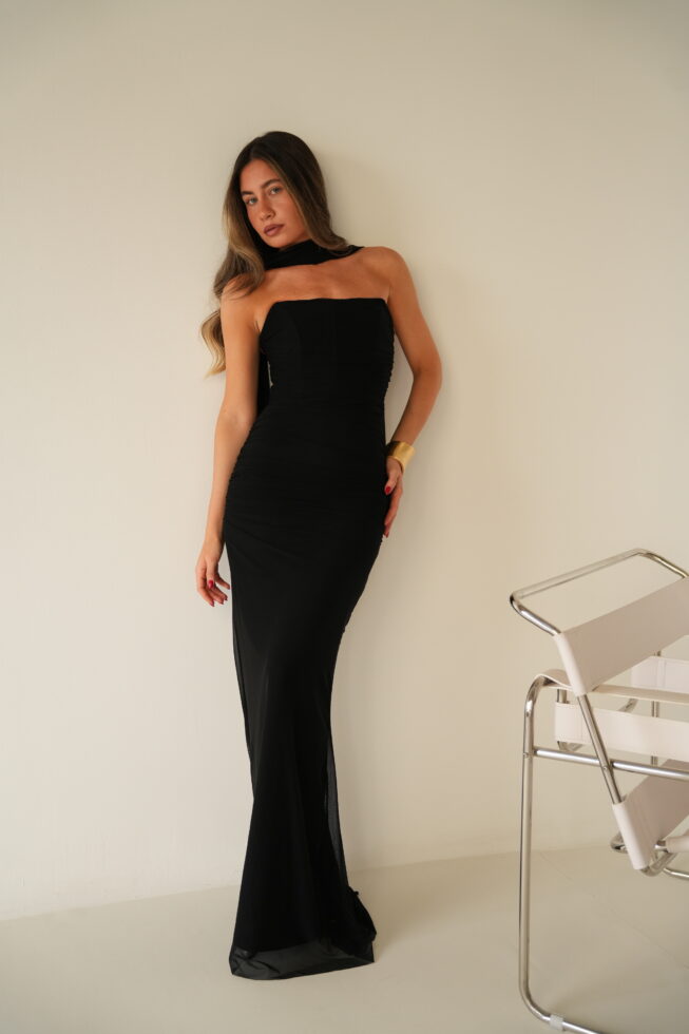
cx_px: 344
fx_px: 1235
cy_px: 517
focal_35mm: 43
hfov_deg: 31.2
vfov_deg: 45.4
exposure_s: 1/125
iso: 640
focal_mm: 43
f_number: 3.2
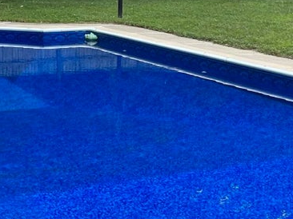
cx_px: 71
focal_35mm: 97
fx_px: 820
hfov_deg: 20.1
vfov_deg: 14.8
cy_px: 246
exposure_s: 1/816
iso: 50
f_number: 1.6
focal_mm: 5.1
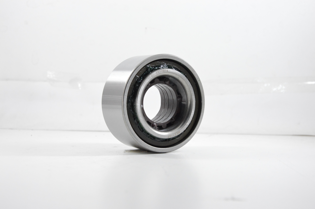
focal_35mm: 63
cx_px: 158
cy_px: 104
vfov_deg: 21.5
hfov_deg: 31.9
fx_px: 551
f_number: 7.1
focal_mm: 42
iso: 3200
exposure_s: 1/100
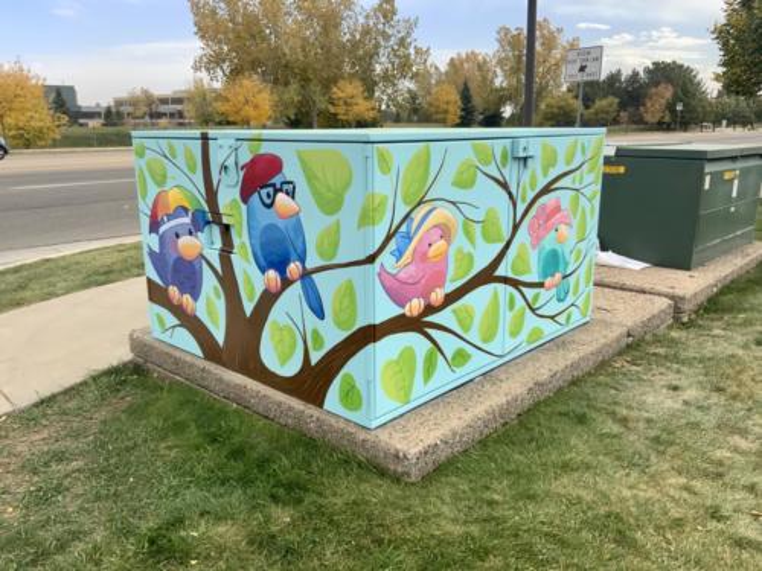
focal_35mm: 29
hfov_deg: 61.7
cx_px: 381
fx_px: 638
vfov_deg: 48.2
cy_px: 286
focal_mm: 3
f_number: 1.8
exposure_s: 1/1195
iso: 16
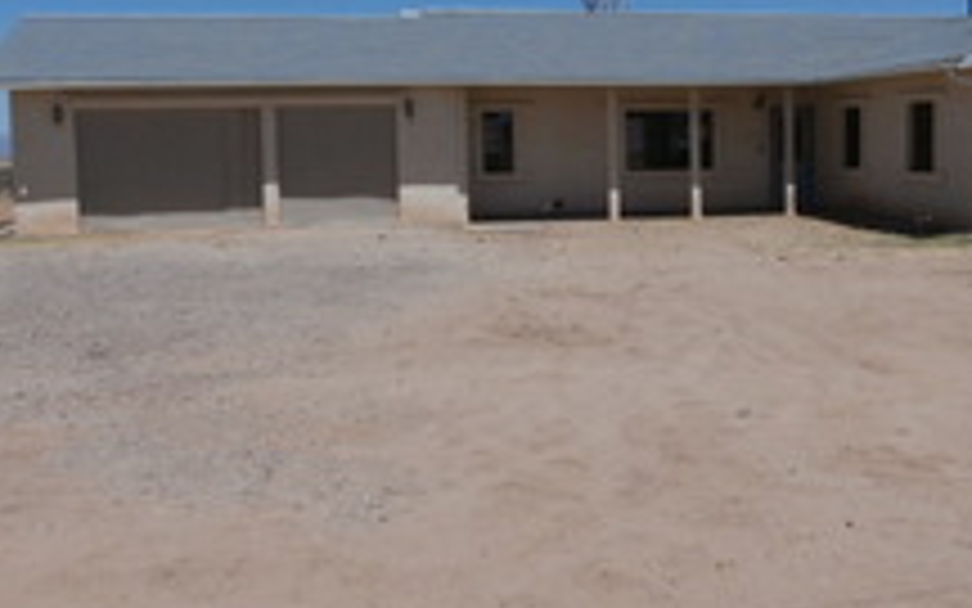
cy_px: 243
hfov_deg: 38.8
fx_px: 1351
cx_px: 702
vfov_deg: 25.3
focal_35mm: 51
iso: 100
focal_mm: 5.36
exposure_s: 1/400
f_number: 8.9
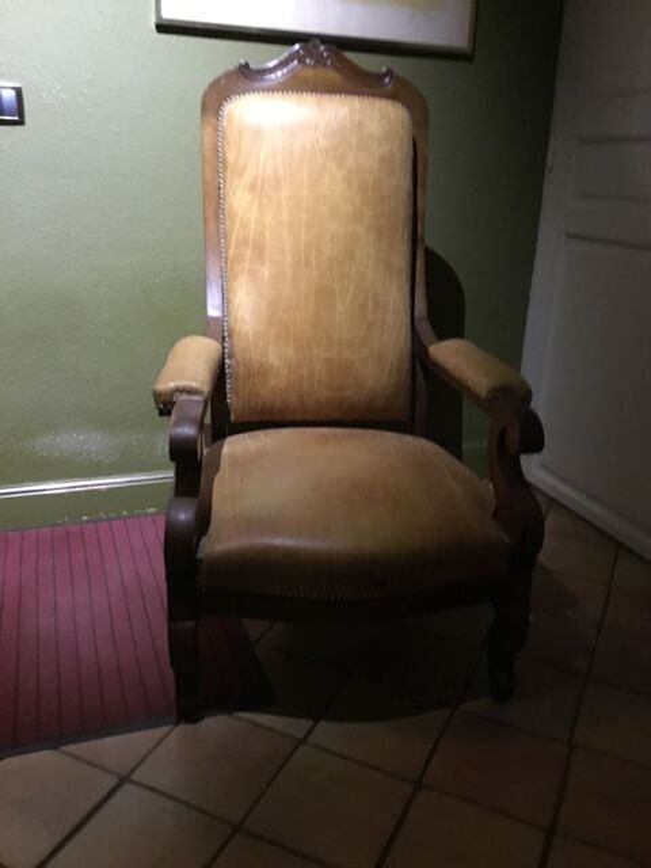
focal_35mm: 31
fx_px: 777
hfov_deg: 45.4
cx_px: 326
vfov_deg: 58.4
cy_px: 434
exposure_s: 1/17
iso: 500
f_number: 2.4
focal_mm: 3.3
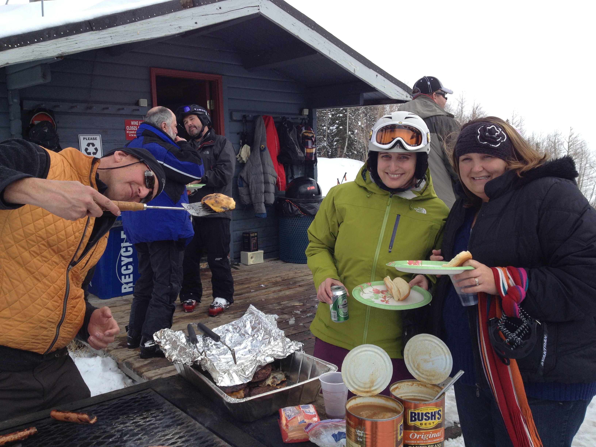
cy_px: 224
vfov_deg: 40.7
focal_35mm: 35
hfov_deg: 52.6
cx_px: 298
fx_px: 603
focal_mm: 4.28
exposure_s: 1/1493
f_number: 2.4
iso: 50
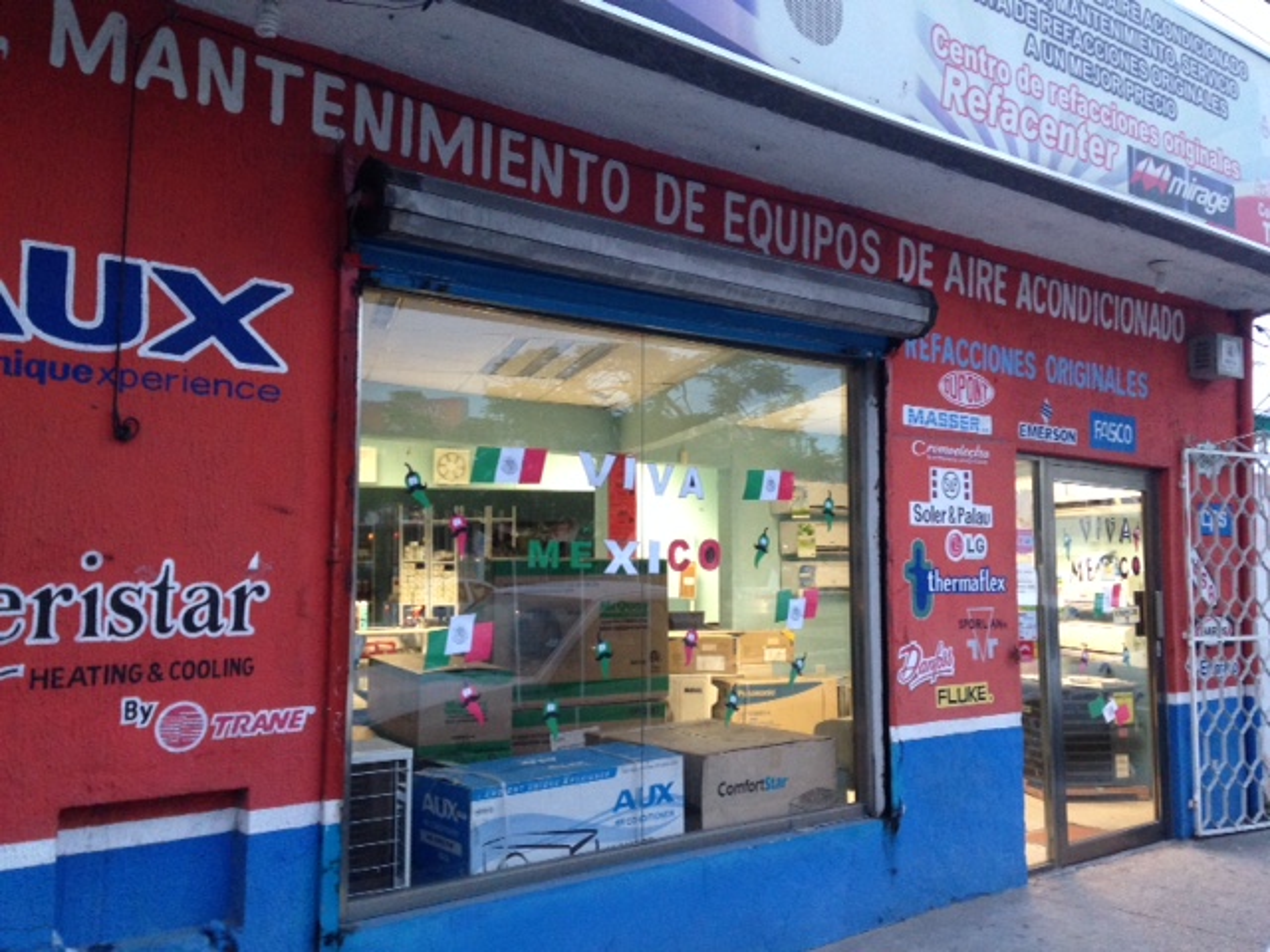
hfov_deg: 55.4
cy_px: 476
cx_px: 635
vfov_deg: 42.9
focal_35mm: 33
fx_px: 1211
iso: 200
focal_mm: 4.12
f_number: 2.4
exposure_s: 1/20
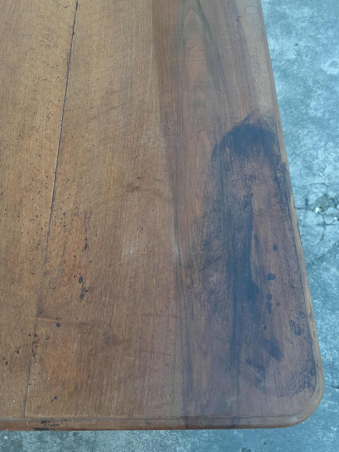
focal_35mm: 31
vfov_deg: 58.3
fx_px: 405
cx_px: 167
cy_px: 215
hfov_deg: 45.4
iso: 40
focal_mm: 3.93
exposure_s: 1/101
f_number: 1.7
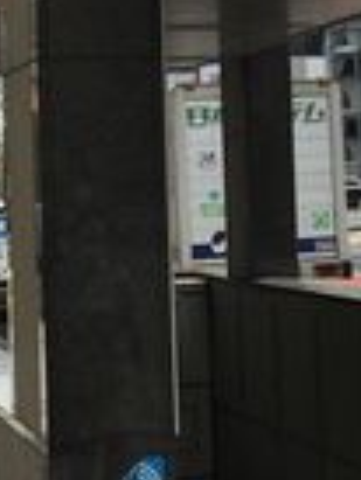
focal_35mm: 135
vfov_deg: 14.4
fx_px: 1874
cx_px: 259
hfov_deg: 11.0
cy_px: 35
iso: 32
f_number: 2.2
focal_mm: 4.15
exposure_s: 1/1647
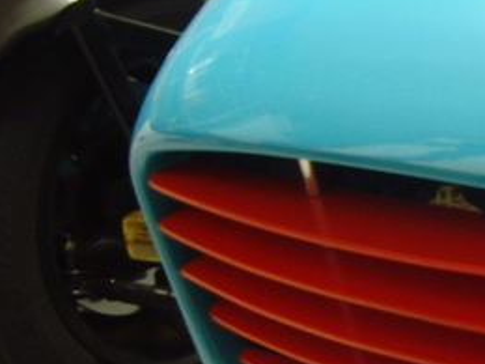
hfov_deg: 19.3
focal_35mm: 96
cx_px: 578
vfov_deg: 15.3
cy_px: 310
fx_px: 1345
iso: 200
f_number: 3.5
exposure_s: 1/1.43
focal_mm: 6.6
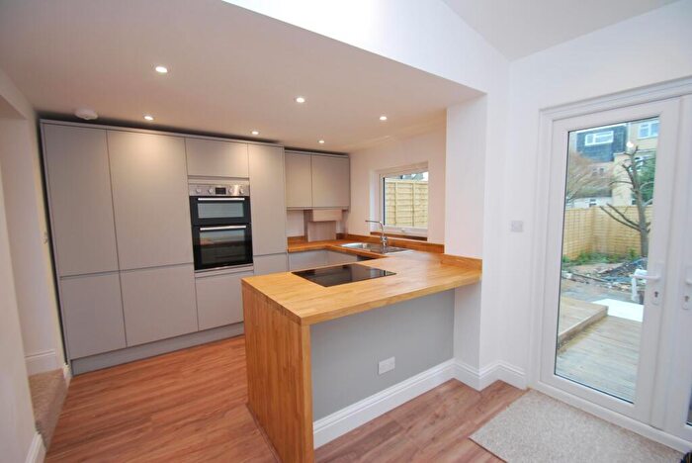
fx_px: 289
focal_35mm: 15
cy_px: 232
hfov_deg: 100.3
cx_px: 346
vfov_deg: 77.4
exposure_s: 1/30
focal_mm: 10
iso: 220
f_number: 3.5
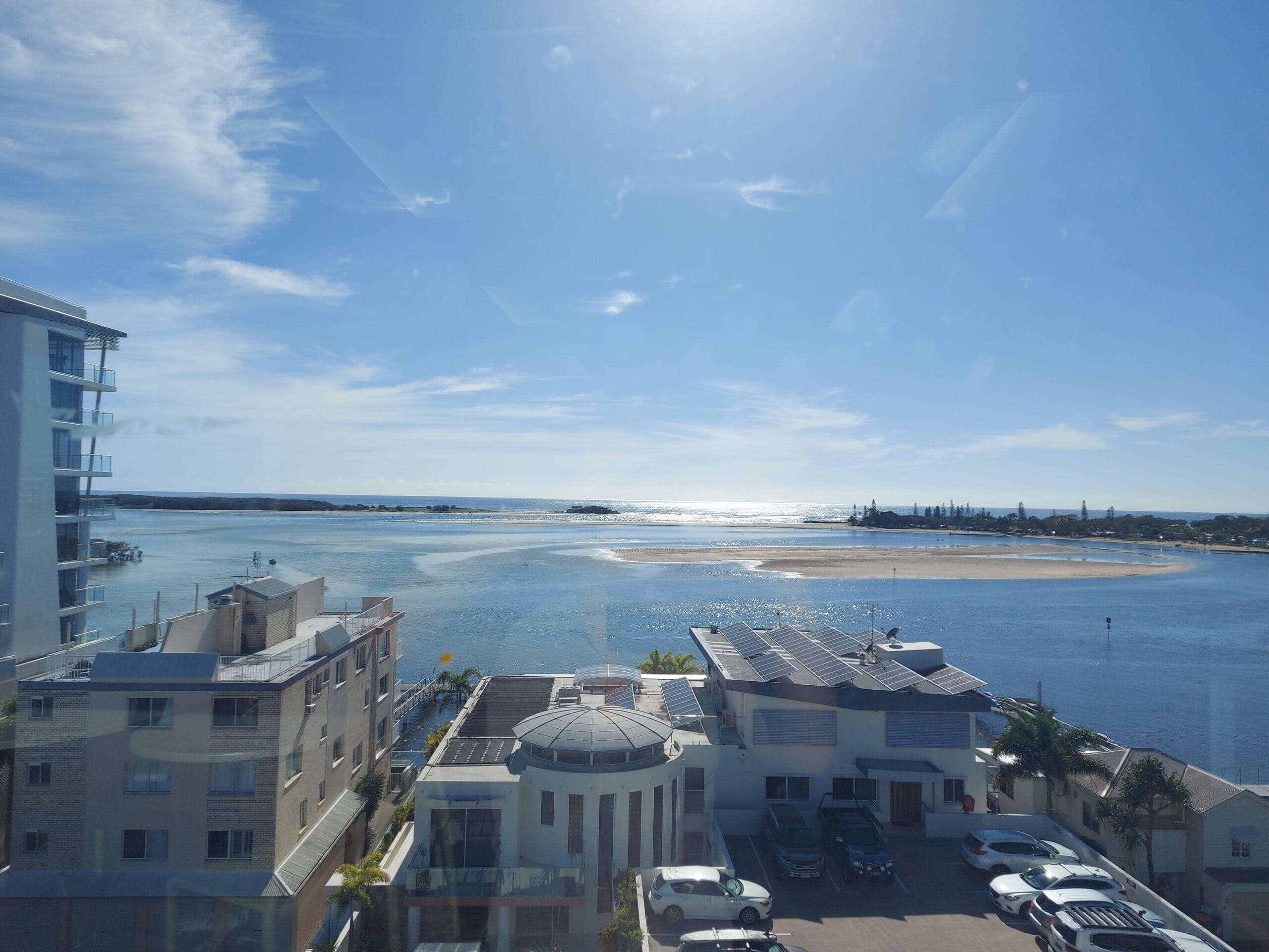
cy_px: 476
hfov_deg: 71.6
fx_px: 880
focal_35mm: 24
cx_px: 634
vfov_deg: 56.8
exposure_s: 1/1283
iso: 32
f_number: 1.8
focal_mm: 5.23
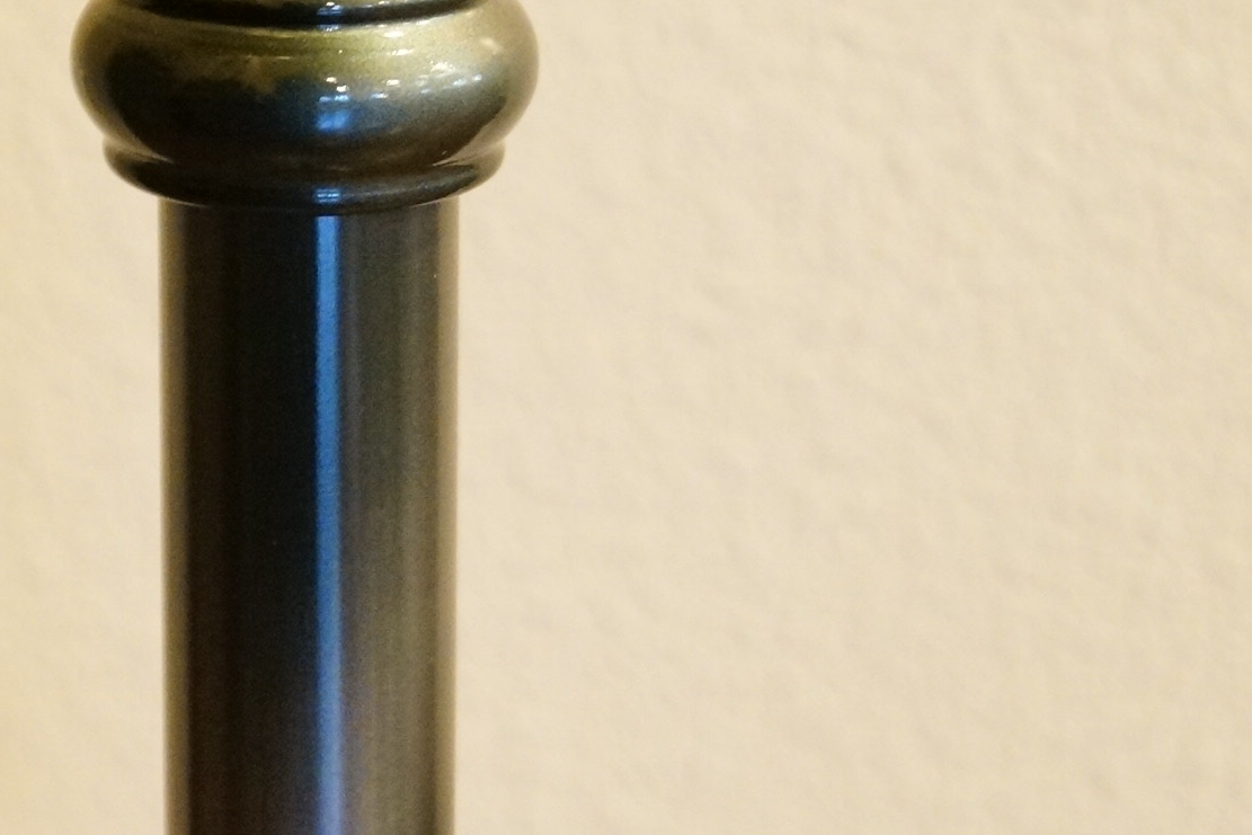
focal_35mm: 132
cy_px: 115
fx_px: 4591
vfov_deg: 10.3
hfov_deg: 15.5
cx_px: 300
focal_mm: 40
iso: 3200
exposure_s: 1/10
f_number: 5.6
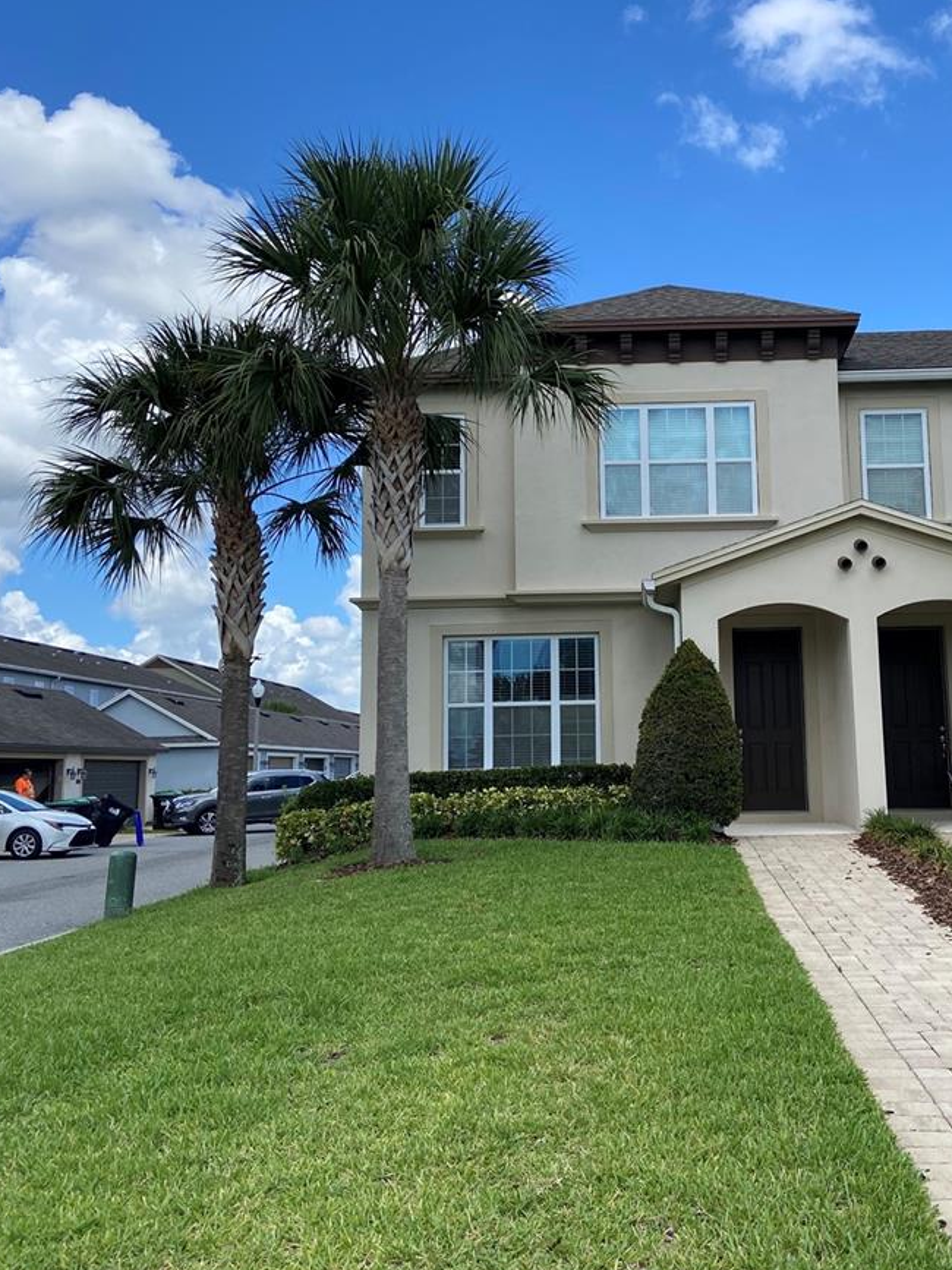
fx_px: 1320
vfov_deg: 51.3
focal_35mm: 36
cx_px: 618
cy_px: 571
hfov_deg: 39.3
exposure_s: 1/1838
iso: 32
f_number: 1.8
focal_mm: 4.25
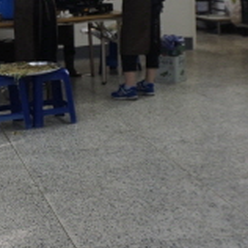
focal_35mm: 103
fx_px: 835
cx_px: -82
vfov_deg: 16.8
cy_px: 53
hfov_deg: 16.0
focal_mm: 16
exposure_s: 1/160
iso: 400
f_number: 4
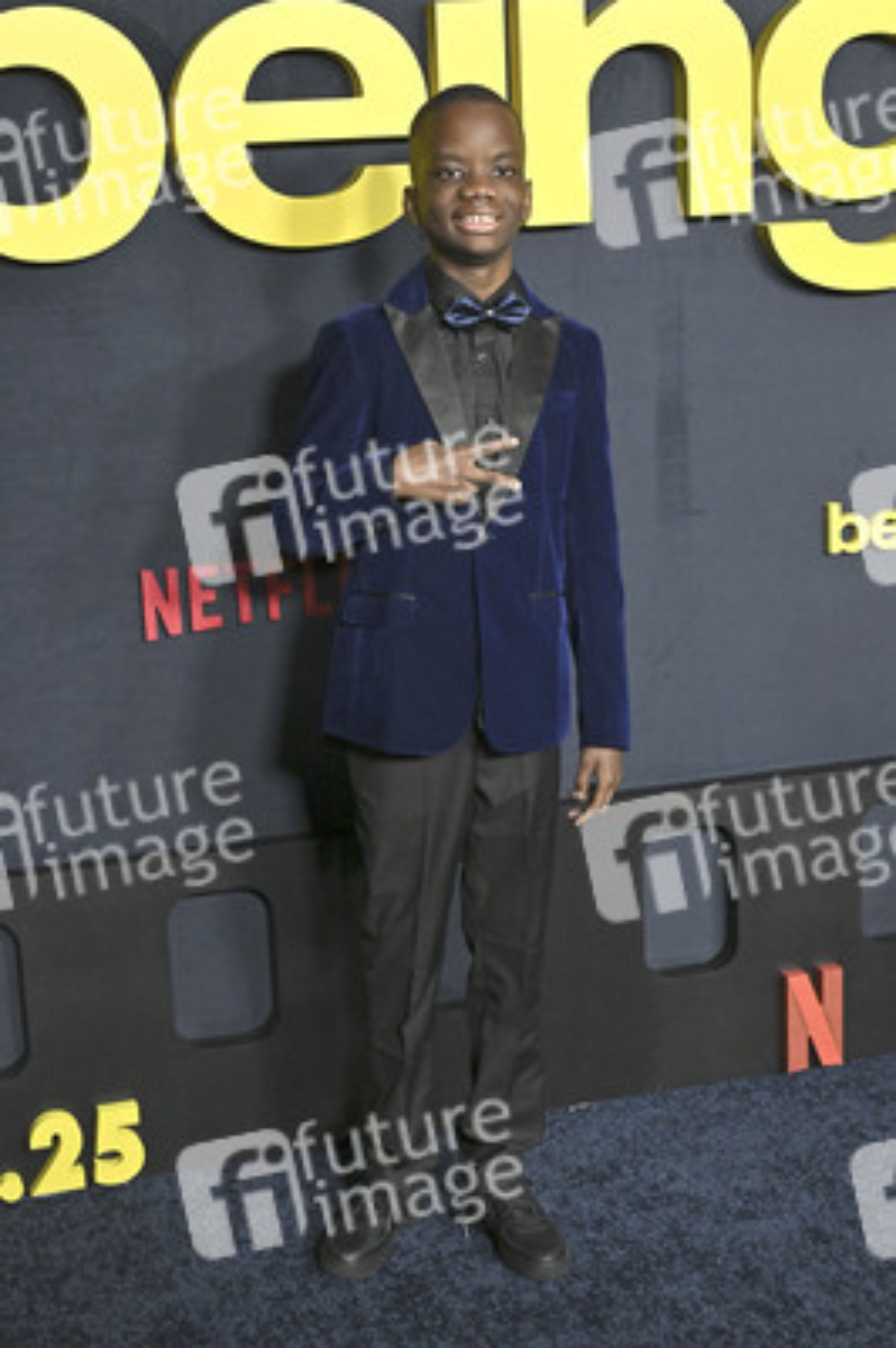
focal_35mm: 50
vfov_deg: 39.6
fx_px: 1870
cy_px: 674
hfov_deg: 26.9
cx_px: 448
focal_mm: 50
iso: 2500
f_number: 5.6
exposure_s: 1/320
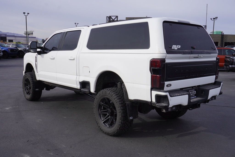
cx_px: 118
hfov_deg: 53.1
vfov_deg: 36.9
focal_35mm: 36
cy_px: 78
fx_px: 235
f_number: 11
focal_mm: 24
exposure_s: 1/125
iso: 100
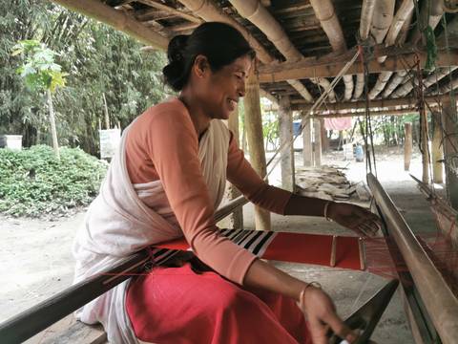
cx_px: 229
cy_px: 172
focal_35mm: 27
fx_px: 357
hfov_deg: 65.3
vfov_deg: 51.4
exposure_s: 1/100
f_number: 1.6
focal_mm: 5.56
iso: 64
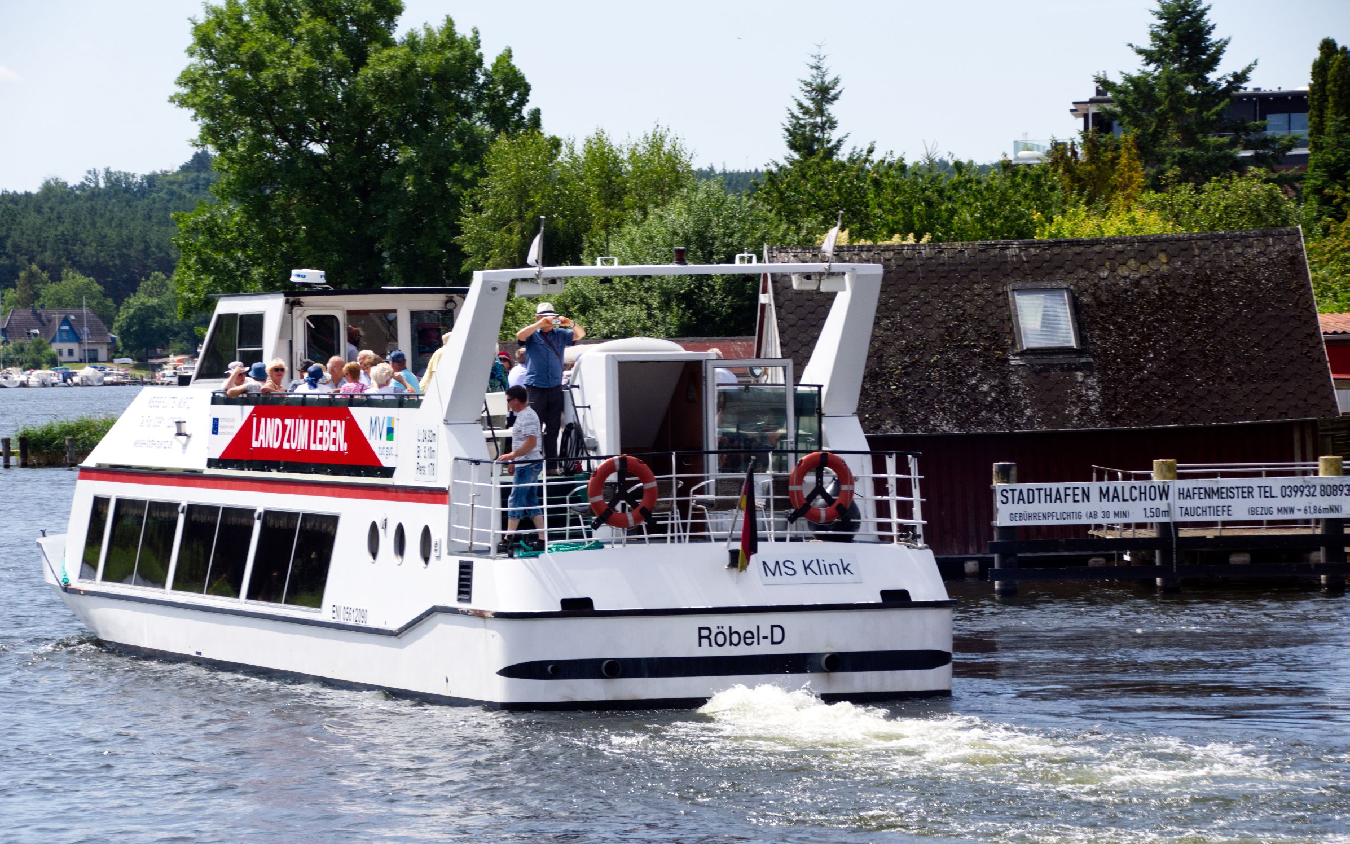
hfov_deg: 11.4
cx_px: 674
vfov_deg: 7.1
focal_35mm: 184
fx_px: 6770
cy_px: 431
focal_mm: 120
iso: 400
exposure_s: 1/500
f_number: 9
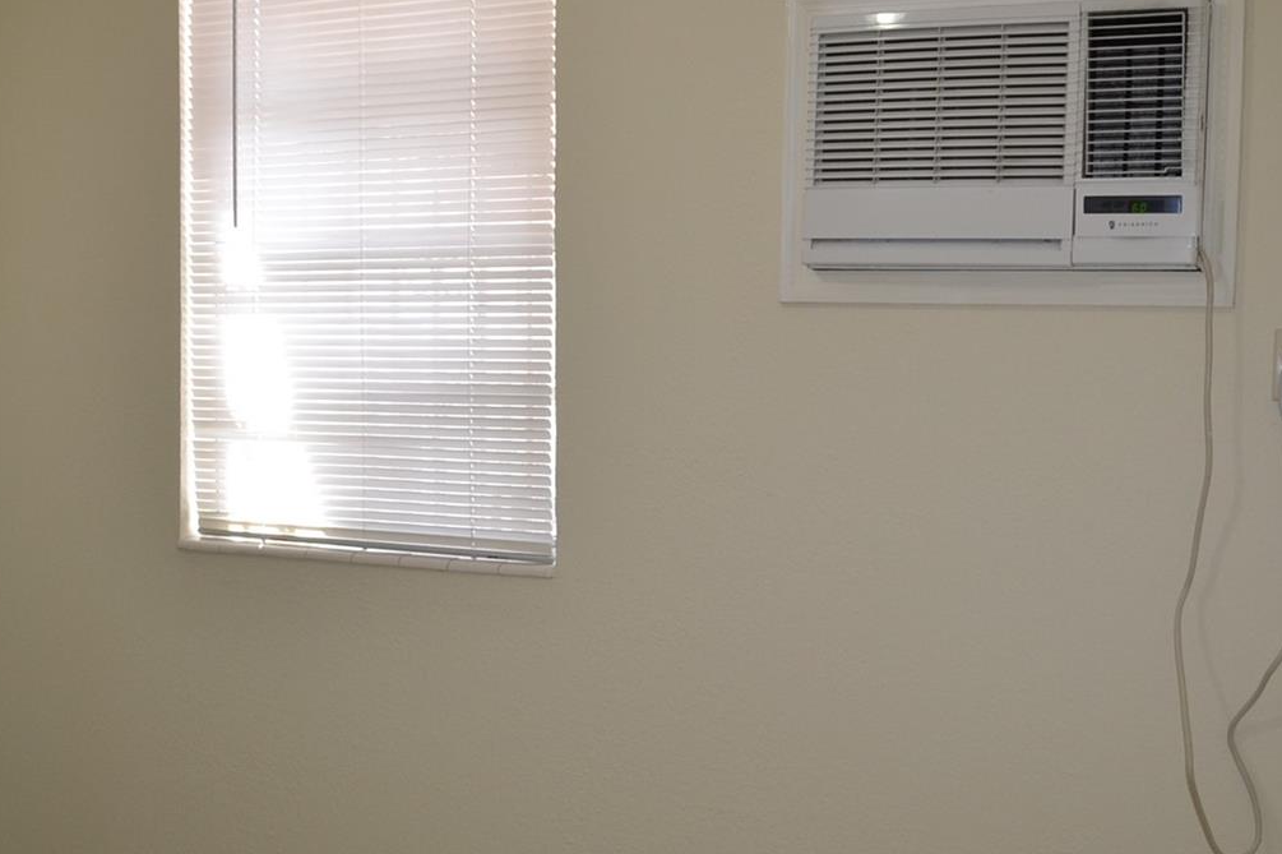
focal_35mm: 43
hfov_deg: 45.4
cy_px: 411
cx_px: 695
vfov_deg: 31.2
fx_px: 1530
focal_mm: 18
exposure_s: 1/80
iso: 400
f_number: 4
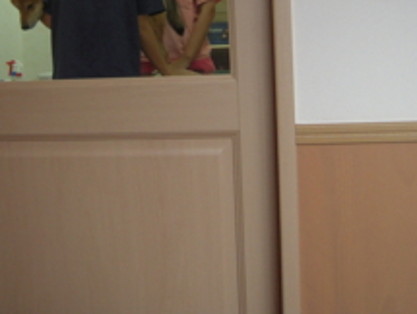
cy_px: 35
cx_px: 167
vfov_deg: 27.2
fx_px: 627
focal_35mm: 52
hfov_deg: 36.6
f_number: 2.7
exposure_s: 1/250
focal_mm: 5
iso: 250
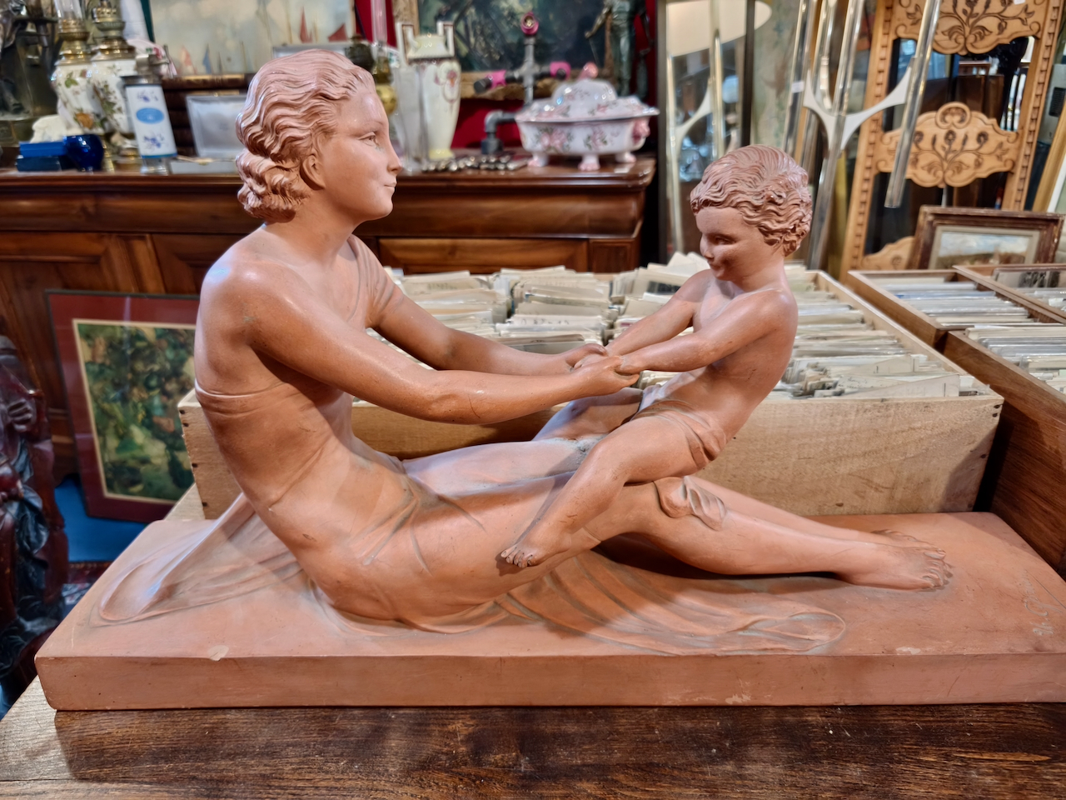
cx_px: 533
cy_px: 400
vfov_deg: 58.9
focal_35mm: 23
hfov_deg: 73.9
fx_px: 708
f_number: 1.7
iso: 1250
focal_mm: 5.35
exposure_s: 1/25
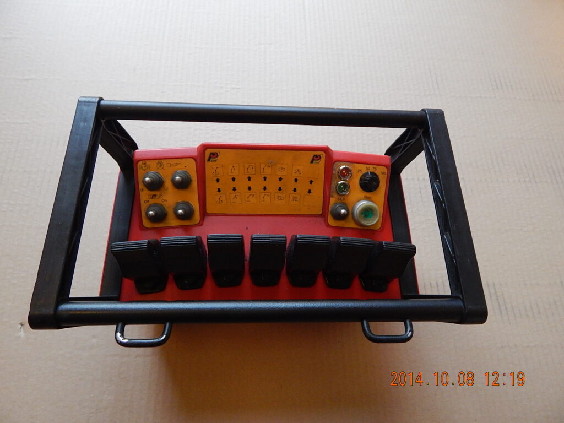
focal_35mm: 23
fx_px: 375
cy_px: 212
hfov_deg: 73.9
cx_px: 282
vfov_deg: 58.9
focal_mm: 4
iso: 400
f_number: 3
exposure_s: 1/200
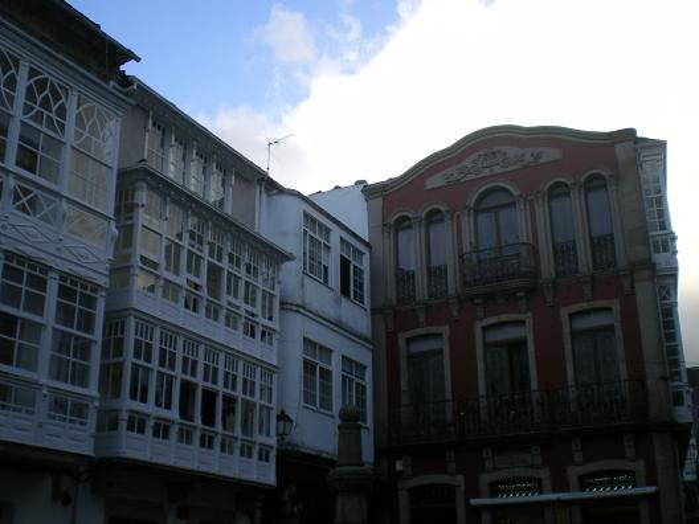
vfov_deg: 32.9
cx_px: 350
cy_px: 262
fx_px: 888
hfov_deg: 42.9
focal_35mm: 44
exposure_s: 1/125
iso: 64
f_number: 4.9
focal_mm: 7.4
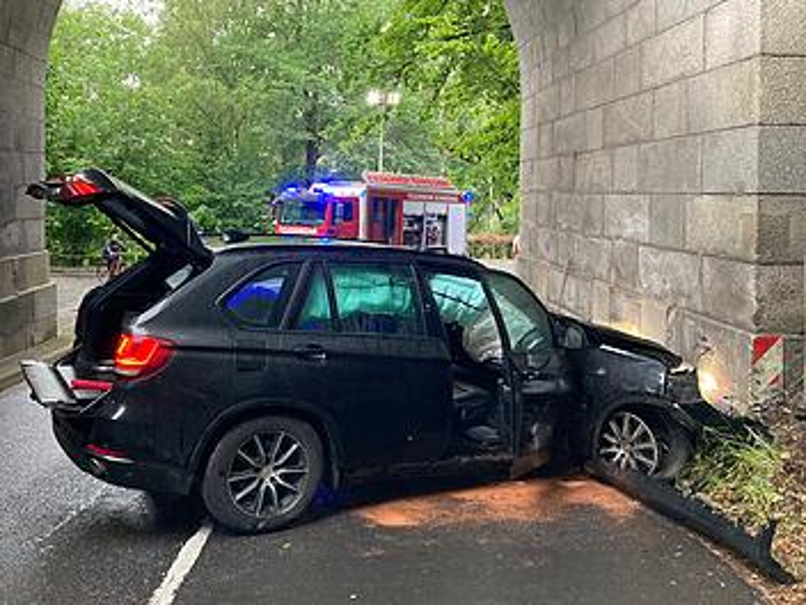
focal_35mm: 28
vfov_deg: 49.7
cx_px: 403
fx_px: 652
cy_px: 302
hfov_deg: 63.4
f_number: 1.8
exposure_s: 1/60
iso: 250
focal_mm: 3.99
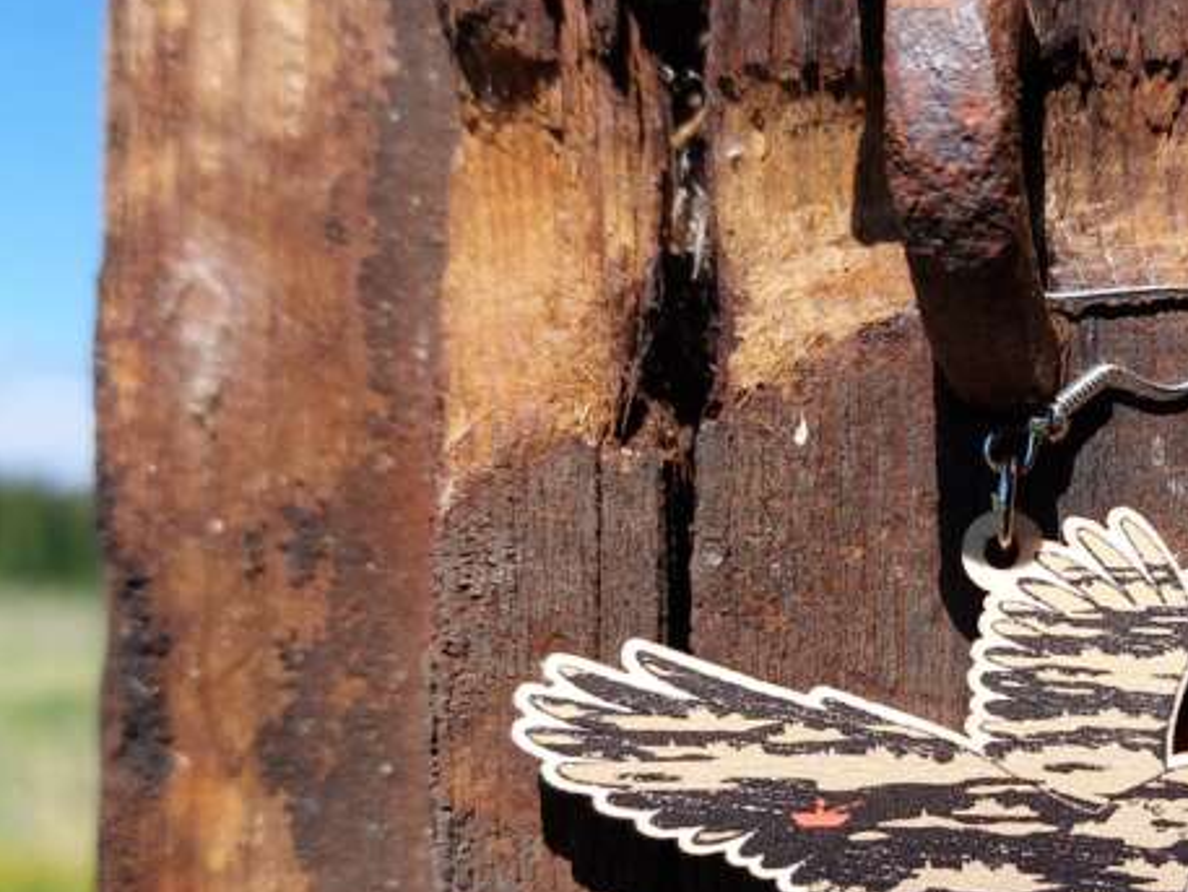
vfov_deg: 26.0
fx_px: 1922
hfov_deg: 33.1
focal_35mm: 56
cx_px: 990
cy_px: 590
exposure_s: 1/781
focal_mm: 5.23
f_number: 1.8
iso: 25
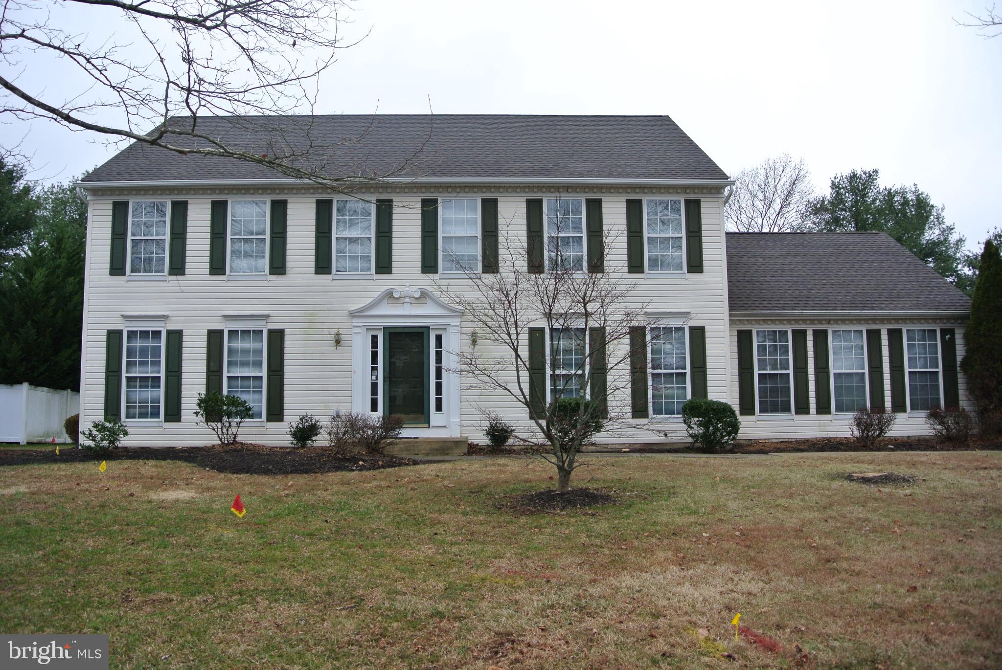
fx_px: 752
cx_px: 501
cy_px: 335
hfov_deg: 67.3
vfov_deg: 48.0
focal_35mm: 27
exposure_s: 1/125
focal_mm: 10
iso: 100
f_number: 3.5
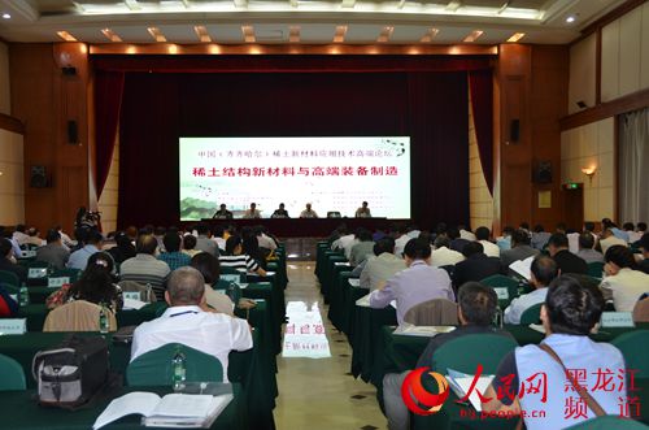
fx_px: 702
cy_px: 215
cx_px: 324
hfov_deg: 49.6
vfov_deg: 34.1
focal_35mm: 39
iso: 800
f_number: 3.8
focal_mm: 26
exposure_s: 1/60
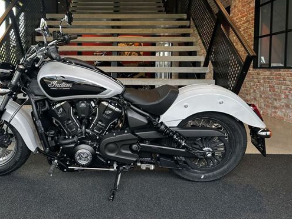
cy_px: 80
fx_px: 262
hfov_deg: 57.7
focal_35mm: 31
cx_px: 112
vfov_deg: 45.1
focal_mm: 6.86
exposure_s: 1/121
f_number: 1.78
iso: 64
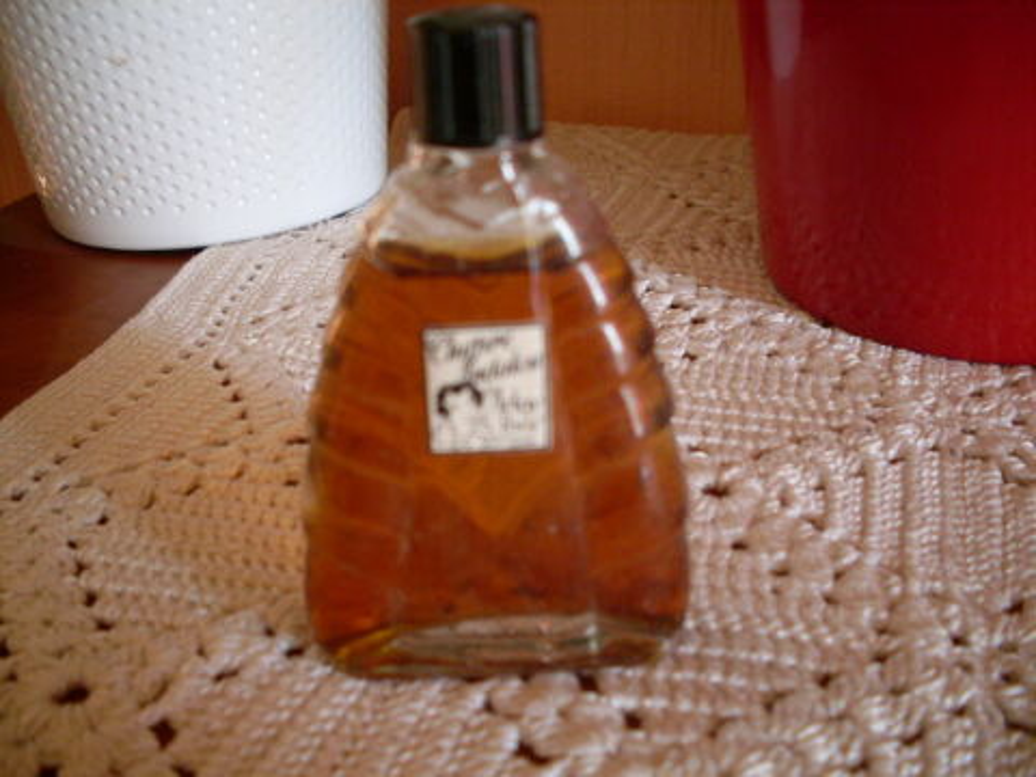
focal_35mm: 38
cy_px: 388
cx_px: 518
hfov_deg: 49.0
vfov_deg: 37.7
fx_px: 1137
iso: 200
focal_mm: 6.3
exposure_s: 1/30
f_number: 2.8
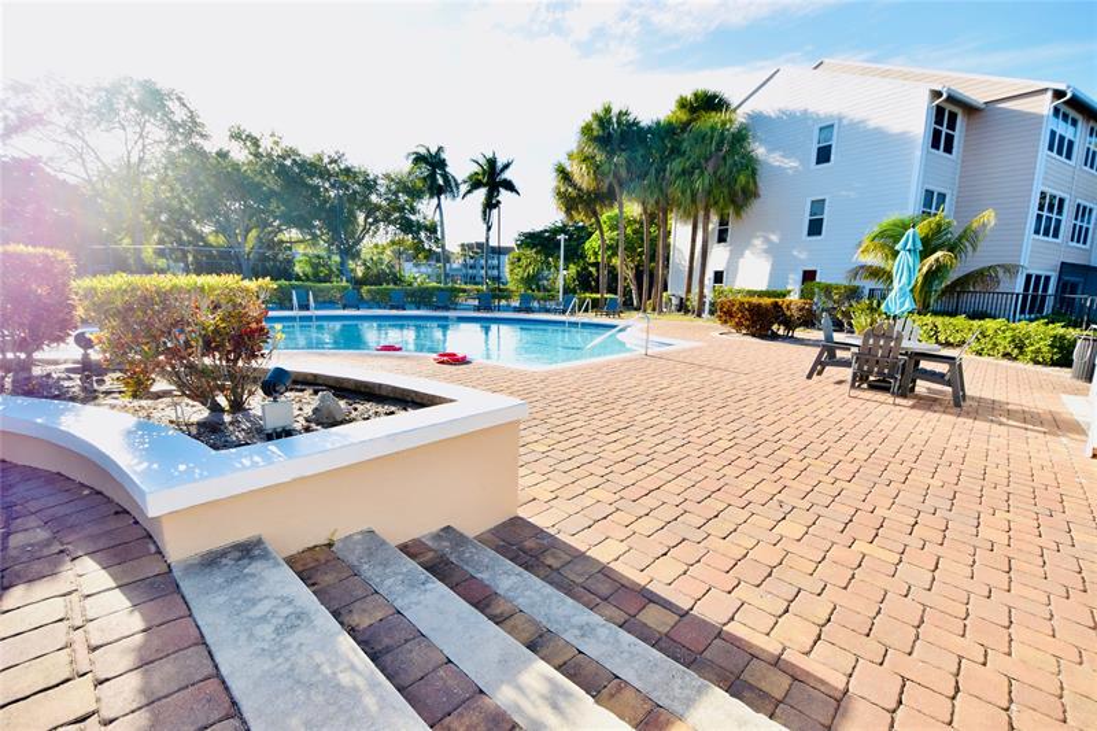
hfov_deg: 100.4
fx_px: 457
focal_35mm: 15
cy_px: 366
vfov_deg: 77.3
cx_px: 548
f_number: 5.6
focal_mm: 10
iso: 100
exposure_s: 1/200
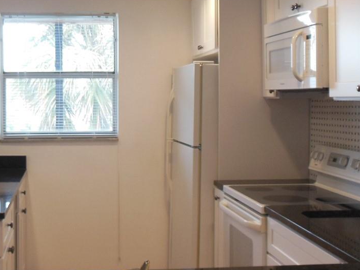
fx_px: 593
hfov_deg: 33.3
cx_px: 101
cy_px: 104
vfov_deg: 25.6
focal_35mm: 57
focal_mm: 4.5
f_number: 3.2
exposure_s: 1/40
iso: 125
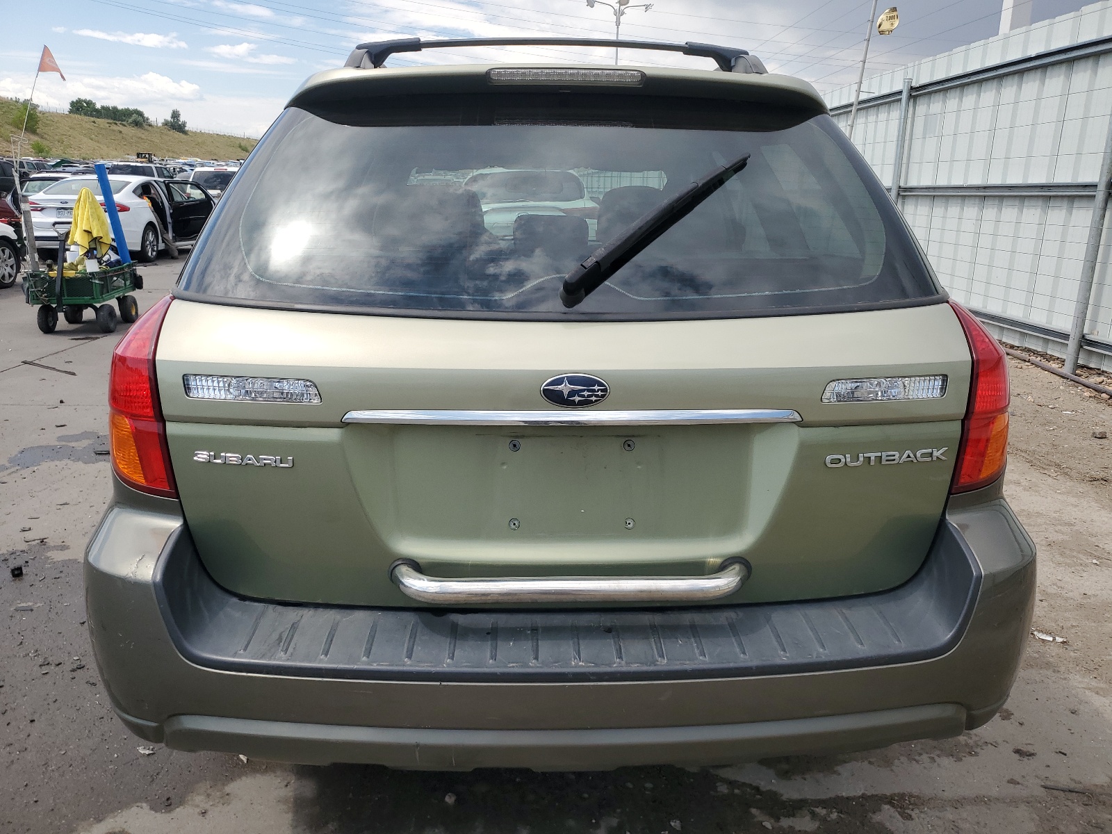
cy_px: 417
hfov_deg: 67.3
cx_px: 556
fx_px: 835
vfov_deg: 53.1
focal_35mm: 26
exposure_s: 1/2000
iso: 50
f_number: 1.5
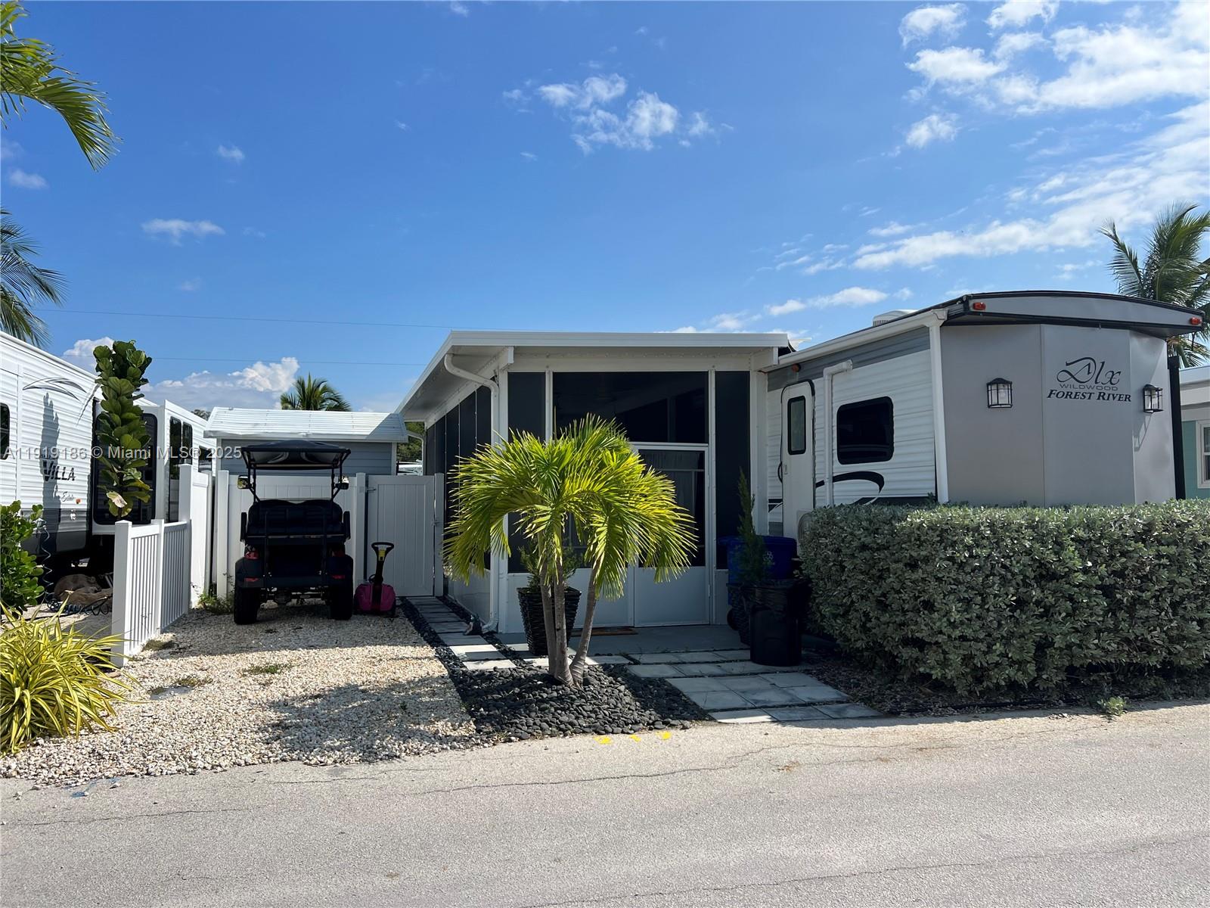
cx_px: 605
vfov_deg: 53.1
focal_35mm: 26
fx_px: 909
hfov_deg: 67.3
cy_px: 454
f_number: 1.5
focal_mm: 5.7
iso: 50
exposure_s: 1/6579
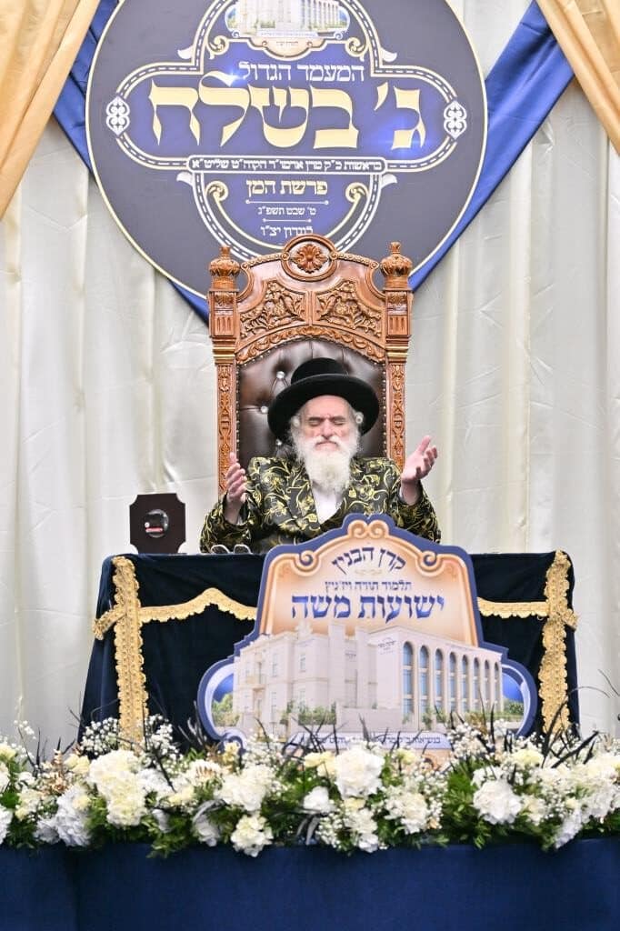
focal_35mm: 165
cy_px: 466
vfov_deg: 12.5
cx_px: 310
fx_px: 4265
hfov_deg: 8.3
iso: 400
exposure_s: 1/160
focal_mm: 110
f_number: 2.8
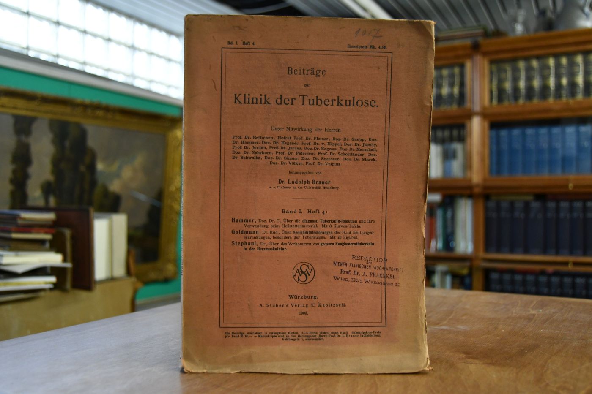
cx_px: 296
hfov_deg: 57.2
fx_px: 543
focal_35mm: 33
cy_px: 197
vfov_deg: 40.0
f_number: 3.5
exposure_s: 1/125
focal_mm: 22
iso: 1600
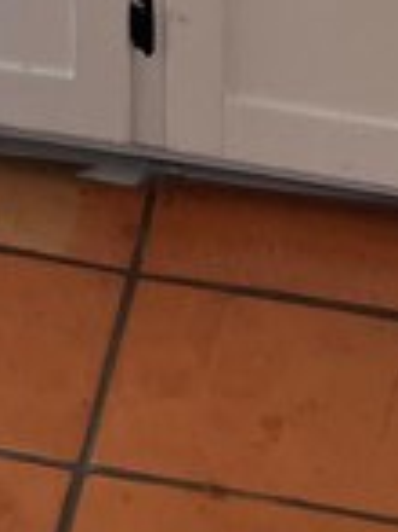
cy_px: -1194
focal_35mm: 181
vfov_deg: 8.6
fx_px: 2779
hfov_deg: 7.9
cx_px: -329
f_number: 1.6
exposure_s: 1/175
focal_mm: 4.2
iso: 32
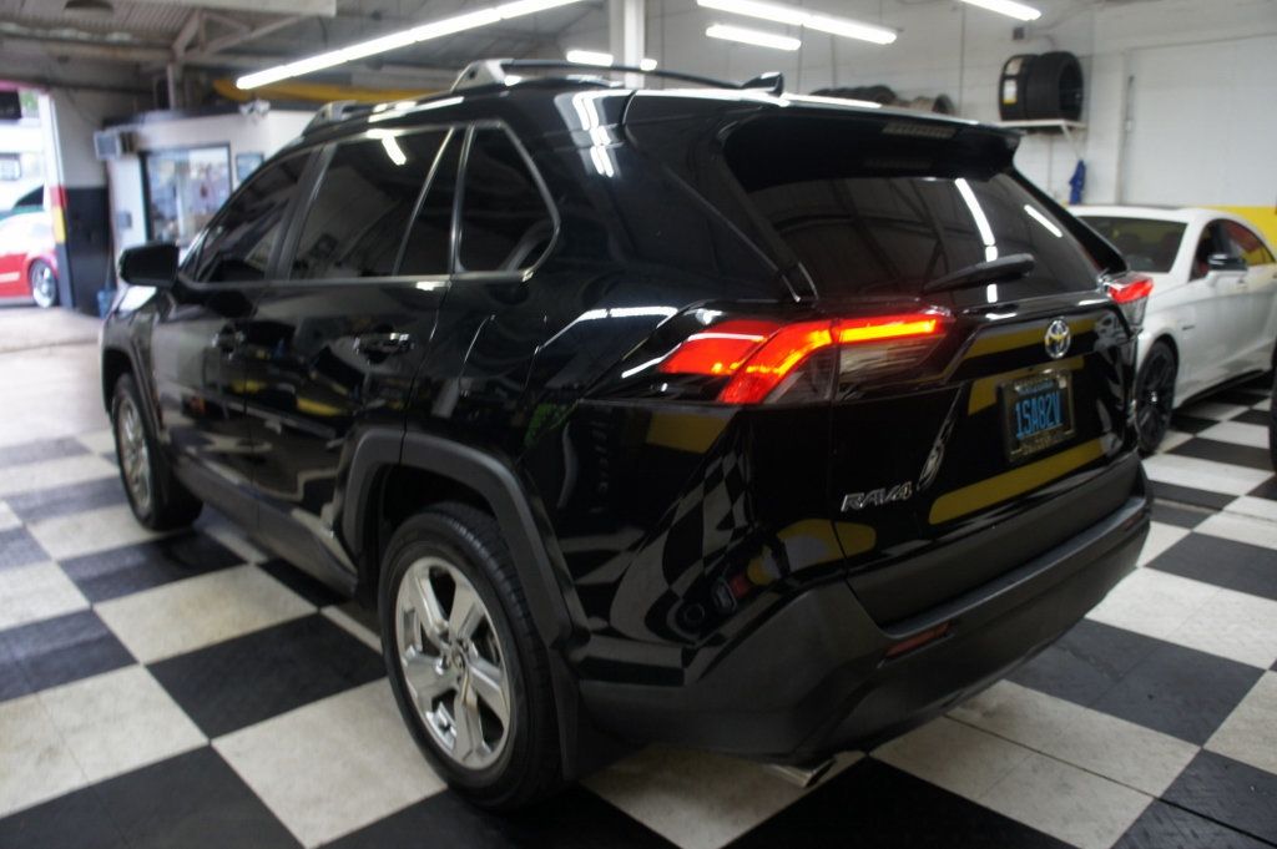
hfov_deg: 67.4
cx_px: 638
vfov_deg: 47.9
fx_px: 957
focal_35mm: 27
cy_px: 424
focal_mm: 18
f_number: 3.5
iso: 250
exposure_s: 1/30
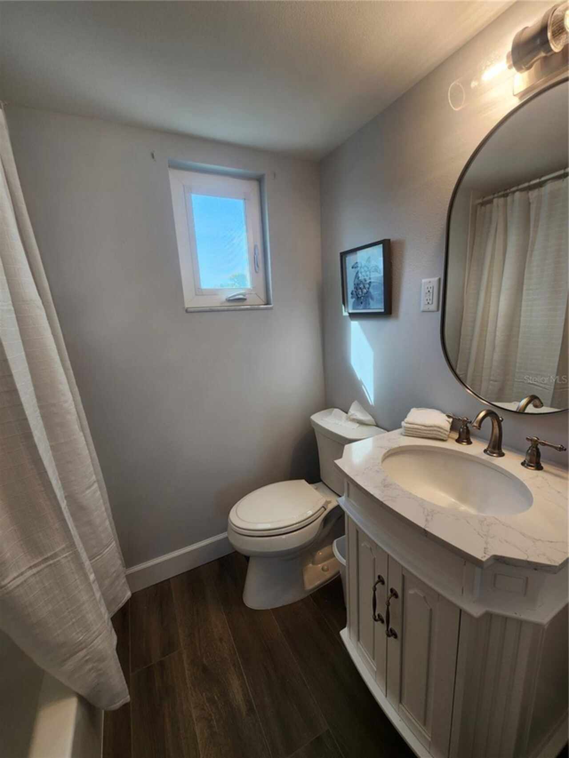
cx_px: 284
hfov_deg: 89.9
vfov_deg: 106.2
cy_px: 379
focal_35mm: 13
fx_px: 285
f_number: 2.2
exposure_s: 1/120
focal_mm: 2.2
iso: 64
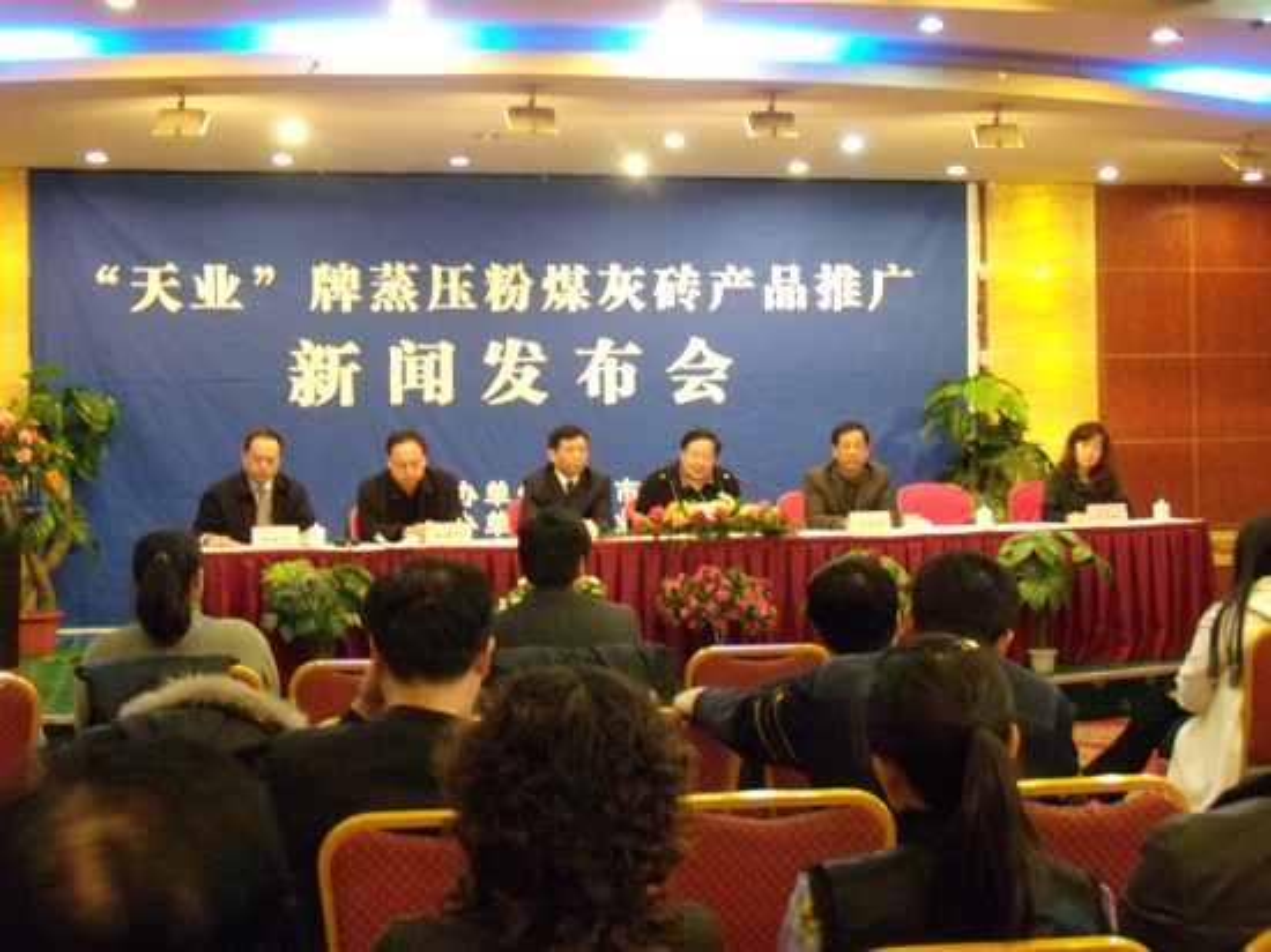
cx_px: 636
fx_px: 1835
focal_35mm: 50
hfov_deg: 38.2
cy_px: 476
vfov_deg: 29.1
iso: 800
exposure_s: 1/8
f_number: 3.8
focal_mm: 8.8
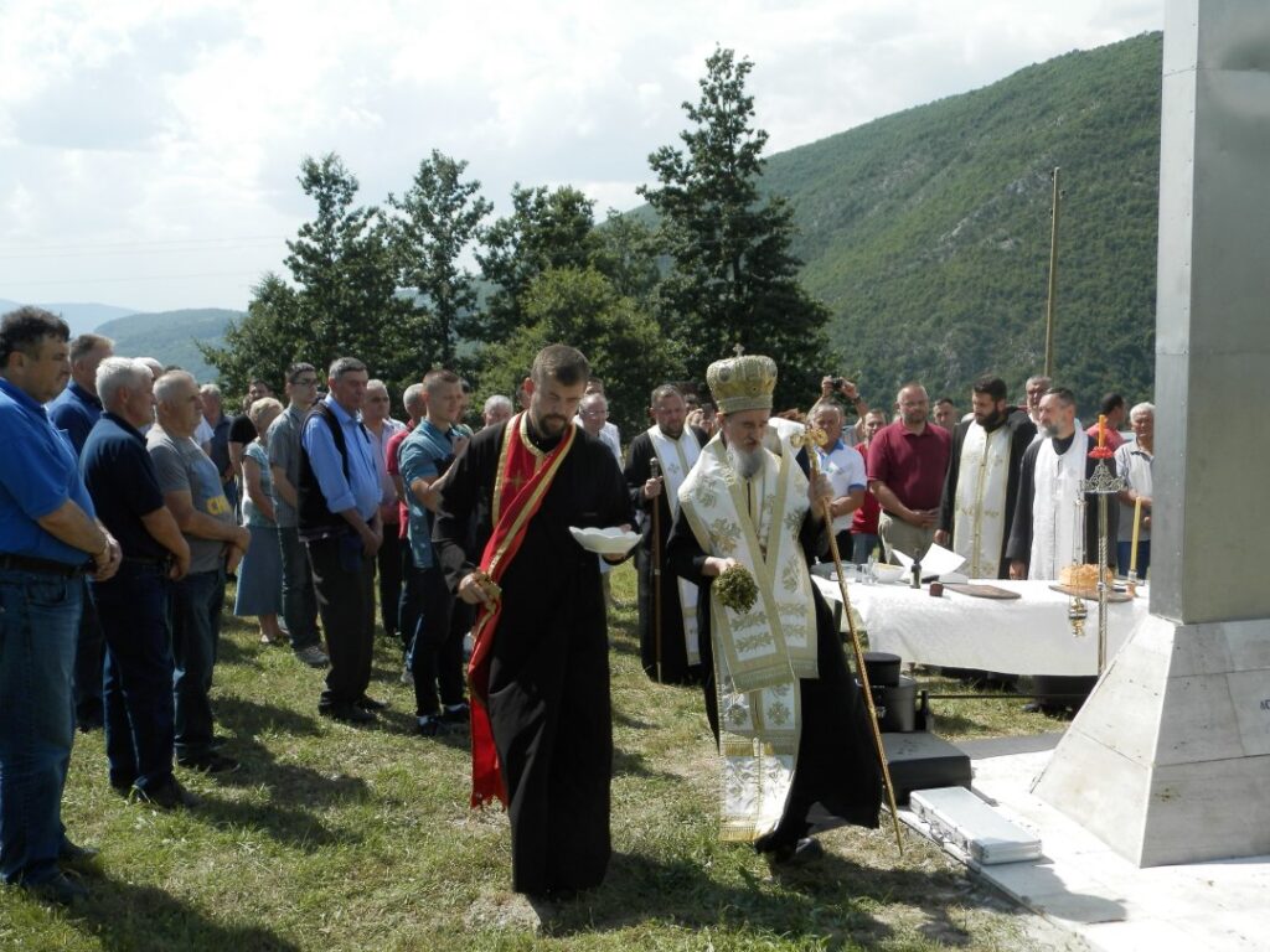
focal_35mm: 40
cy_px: 476
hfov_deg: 46.8
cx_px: 635
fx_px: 1468
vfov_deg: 36.0
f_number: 3.5
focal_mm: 7.2
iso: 80
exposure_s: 1/800
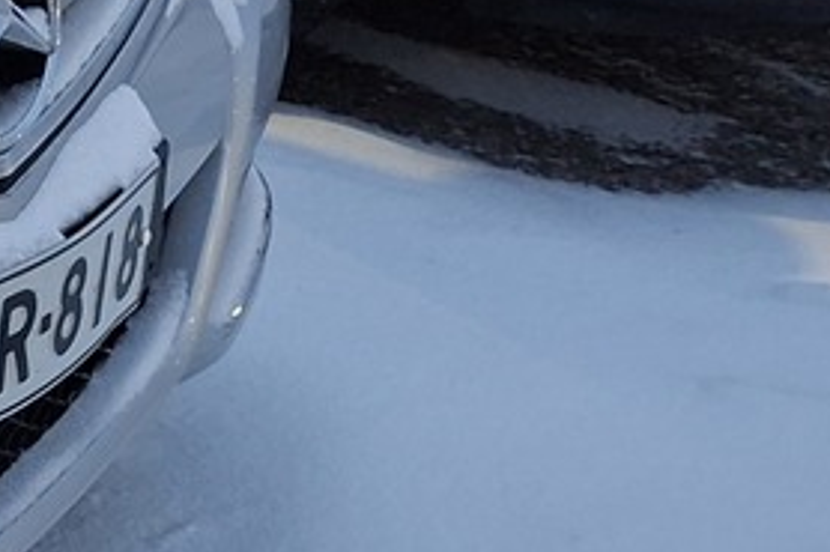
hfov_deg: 12.4
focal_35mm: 124
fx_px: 2857
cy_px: -340
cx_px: -1251
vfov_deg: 10.6
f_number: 1.8
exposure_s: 1/25
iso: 400
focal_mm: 5.54
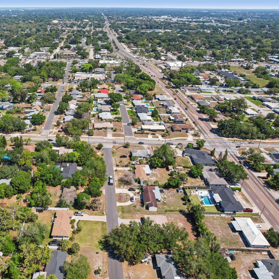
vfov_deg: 55.6
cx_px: 89
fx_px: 264
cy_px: 140
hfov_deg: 54.3
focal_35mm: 29
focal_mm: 8.4
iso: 120
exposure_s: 1/2000
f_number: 2.8
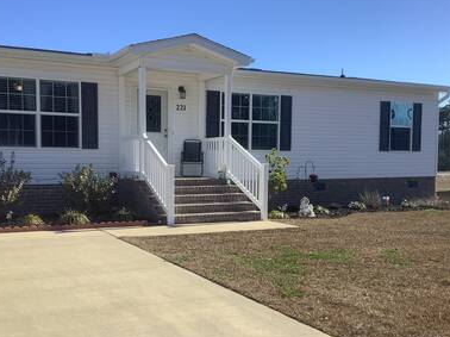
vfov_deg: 34.3
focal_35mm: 42
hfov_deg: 44.7
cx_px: 195
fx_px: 546
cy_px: 192
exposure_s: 1/1148
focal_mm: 3.3
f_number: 2.4
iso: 25
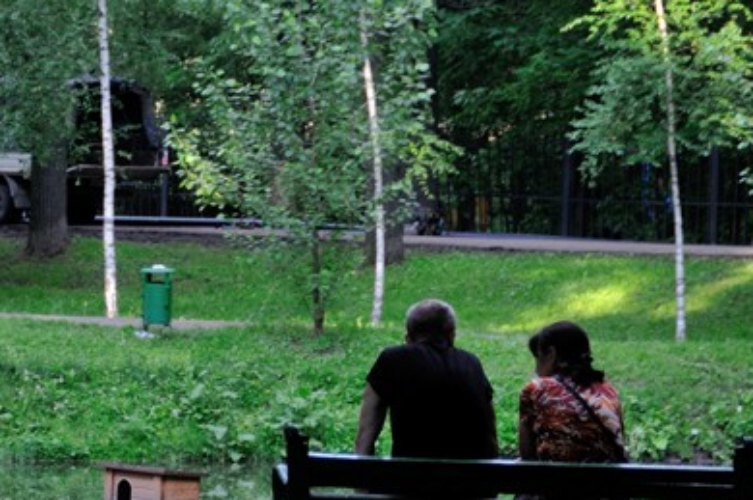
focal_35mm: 270
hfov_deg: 7.6
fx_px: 5640
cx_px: 95
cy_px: 163
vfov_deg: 5.1
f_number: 5.3
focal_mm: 78
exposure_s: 1/200
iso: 500
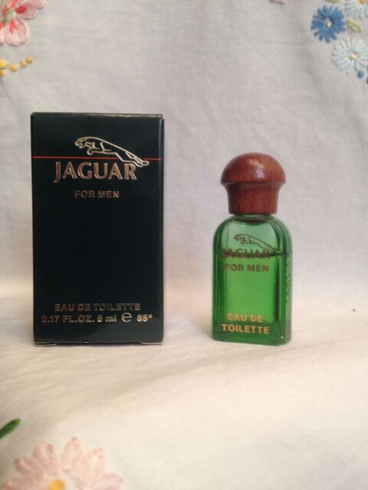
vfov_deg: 52.6
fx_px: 496
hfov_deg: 40.7
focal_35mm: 35
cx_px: 184
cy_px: 245
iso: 80
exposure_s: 1/20
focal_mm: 4.28
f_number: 2.4
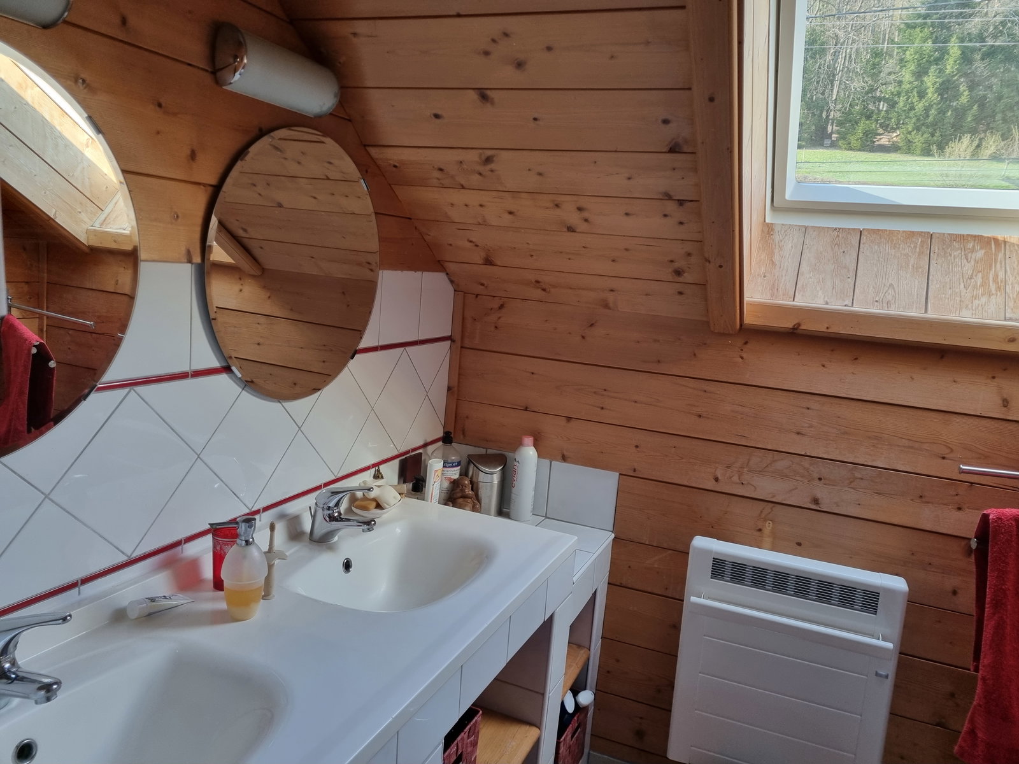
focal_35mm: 26
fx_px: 765
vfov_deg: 53.1
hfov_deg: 67.3
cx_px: 510
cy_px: 382
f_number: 1.8
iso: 160
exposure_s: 1/100
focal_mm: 5.4
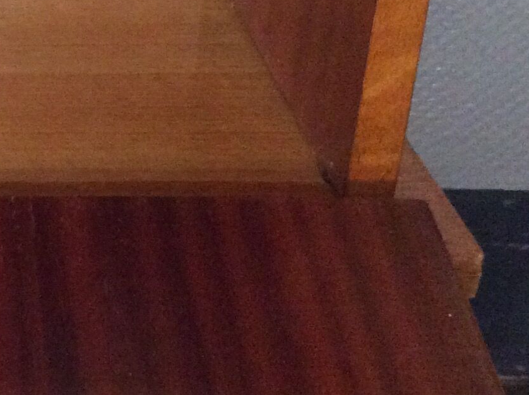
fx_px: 1511
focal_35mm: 99
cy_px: 56
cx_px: -160
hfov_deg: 18.5
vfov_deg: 14.8
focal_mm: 3.3
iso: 400
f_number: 2.4
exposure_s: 1/17
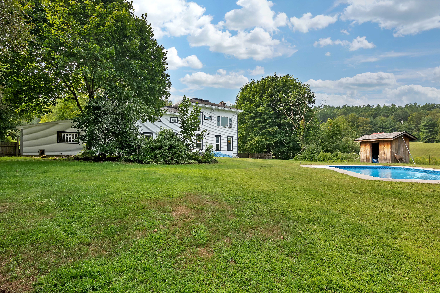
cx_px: 220
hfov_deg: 93.3
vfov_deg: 70.4
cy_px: 146
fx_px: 208
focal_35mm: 17
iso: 640
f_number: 9
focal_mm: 17
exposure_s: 1/125
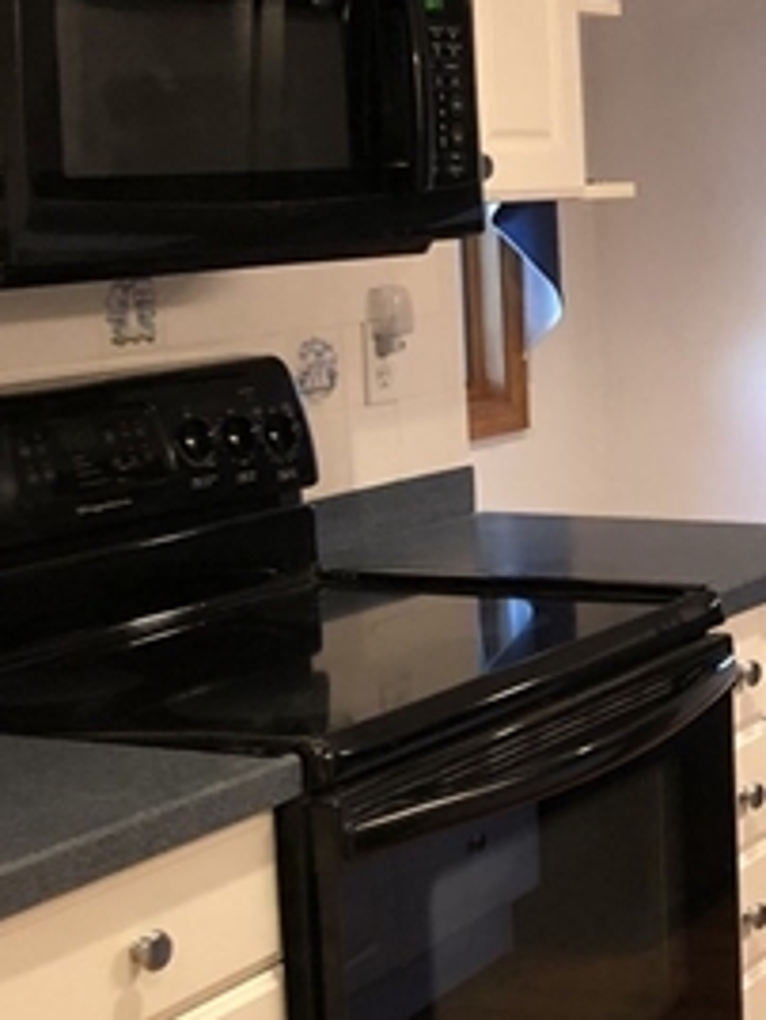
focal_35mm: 80
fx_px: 2359
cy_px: 451
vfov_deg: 24.4
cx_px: 1054
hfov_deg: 17.1
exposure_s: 1/15
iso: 100
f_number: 1.8
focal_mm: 3.99
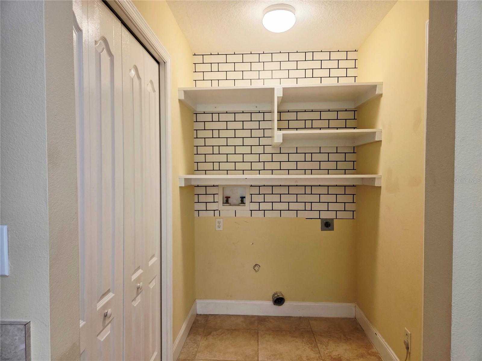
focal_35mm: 23
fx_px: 320
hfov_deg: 73.9
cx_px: 241
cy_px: 180
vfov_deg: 58.9
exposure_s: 1/120
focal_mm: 5.4
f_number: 1.8
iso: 400
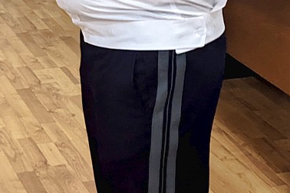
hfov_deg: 18.7
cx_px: 18
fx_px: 862
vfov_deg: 12.2
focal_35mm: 107
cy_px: -93
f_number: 1.73
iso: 388
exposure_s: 1/99.9
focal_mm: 4.38
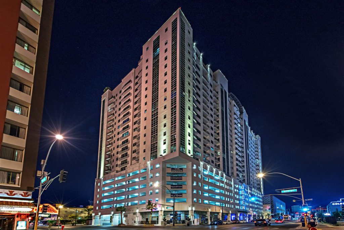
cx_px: 172
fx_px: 134
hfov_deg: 104.2
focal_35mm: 14
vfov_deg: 81.3
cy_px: 115
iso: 2000
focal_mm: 14
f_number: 5.6
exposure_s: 1/10
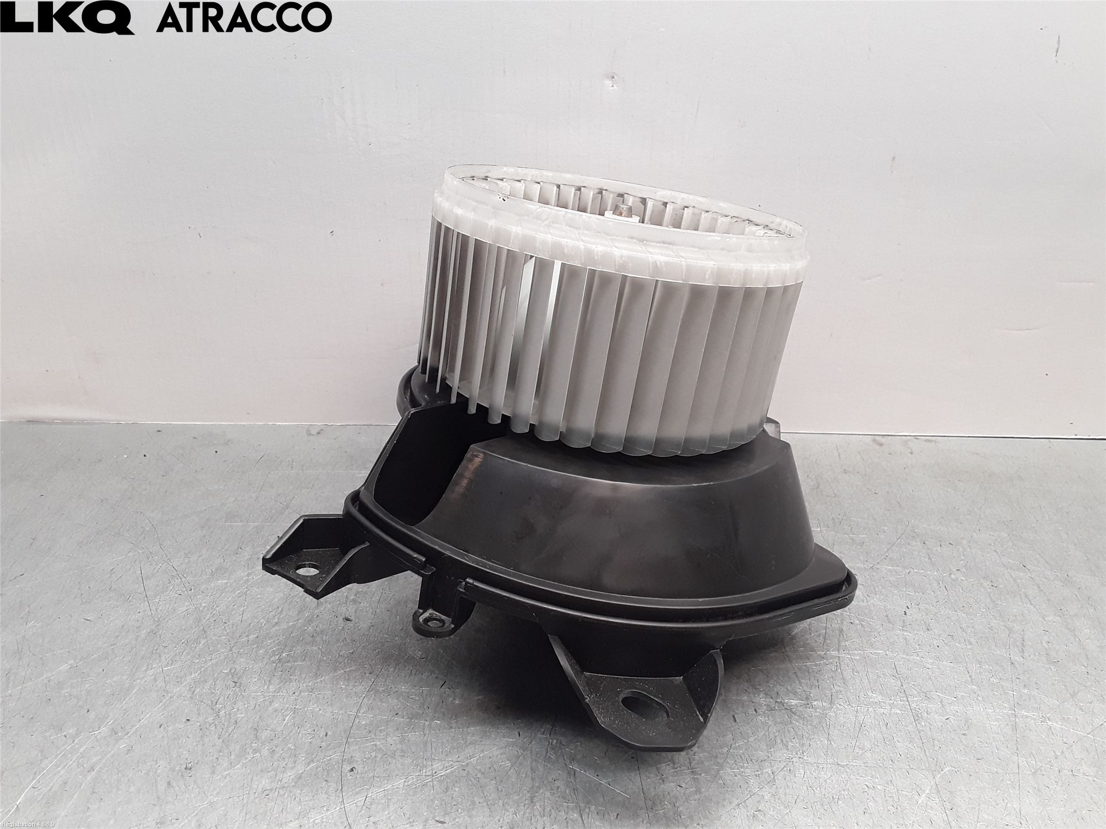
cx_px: 553
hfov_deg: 63.4
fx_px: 895
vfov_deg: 49.7
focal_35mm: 28
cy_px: 414
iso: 50
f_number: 1.9
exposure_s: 1/50
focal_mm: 2.91
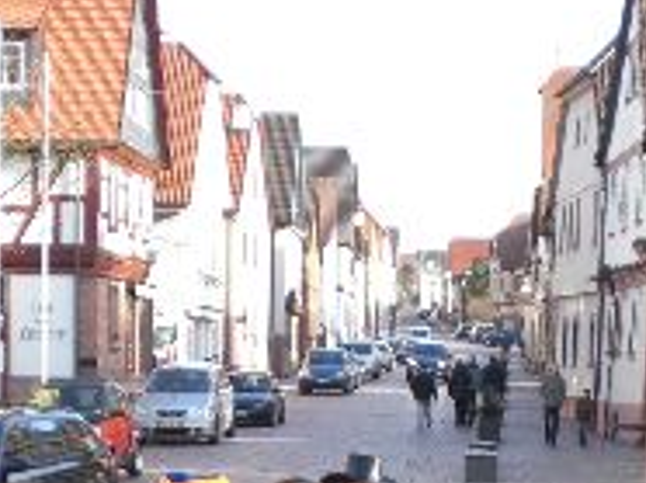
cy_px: 650
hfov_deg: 18.0
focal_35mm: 109
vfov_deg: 13.0
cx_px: 432
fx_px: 2032
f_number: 3.1
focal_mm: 6.3
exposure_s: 1/160
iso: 64
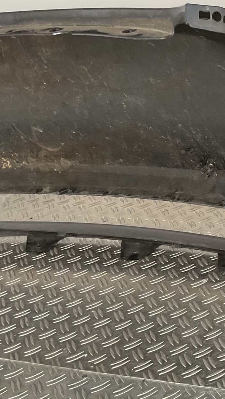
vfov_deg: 32.8
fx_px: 679
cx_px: 310
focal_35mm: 64
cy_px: 203
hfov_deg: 17.4
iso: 125
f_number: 1.8
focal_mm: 3
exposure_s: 1/50
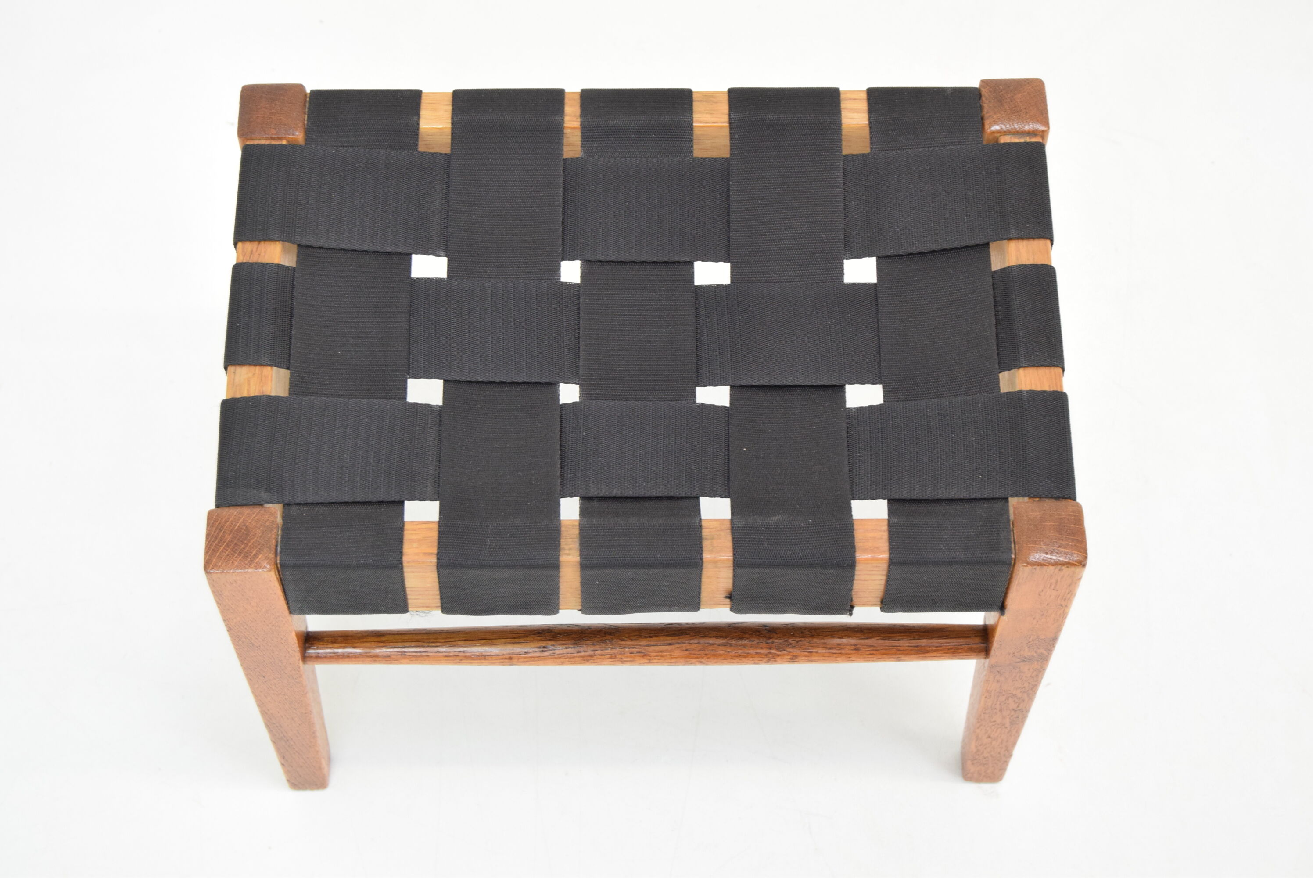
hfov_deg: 29.2
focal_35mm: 69
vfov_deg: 19.8
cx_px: 656
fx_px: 2518
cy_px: 439
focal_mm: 46
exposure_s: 1/160
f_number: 6.3
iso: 1600
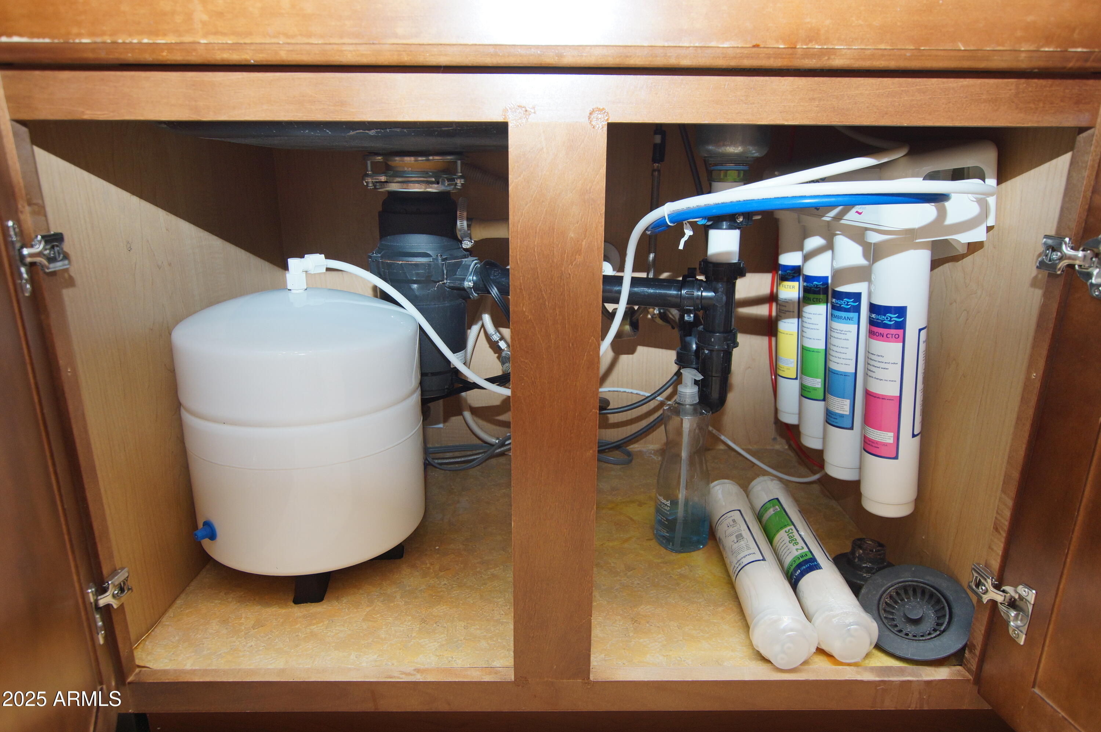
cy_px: 366
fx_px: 687
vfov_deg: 56.0
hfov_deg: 77.4
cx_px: 550
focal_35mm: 22
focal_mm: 15
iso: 200
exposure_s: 1/100
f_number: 4
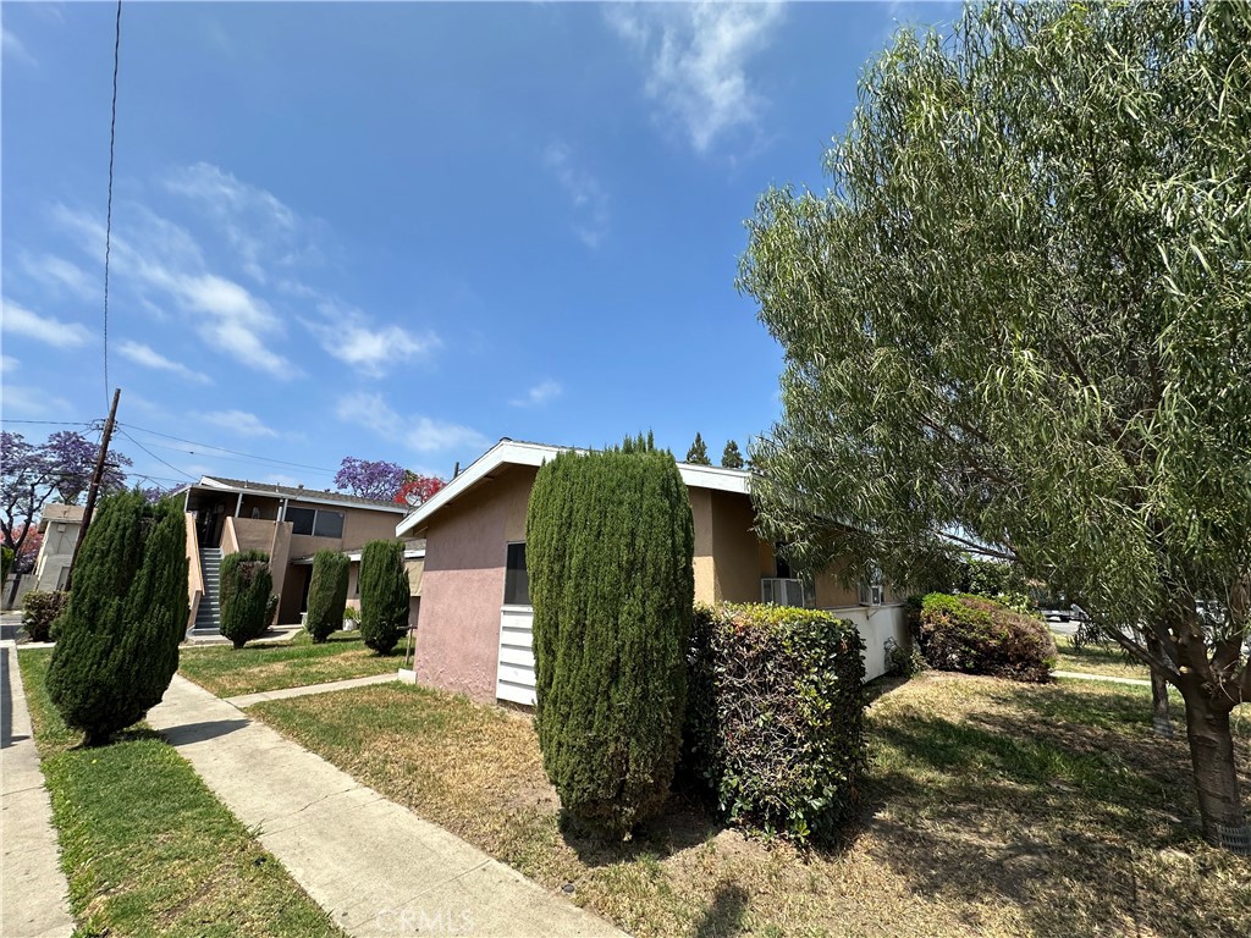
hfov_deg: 102.1
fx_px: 506
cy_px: 469
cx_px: 626
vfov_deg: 85.7
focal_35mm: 14
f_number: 2.2
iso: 50
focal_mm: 2.22
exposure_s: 1/1742
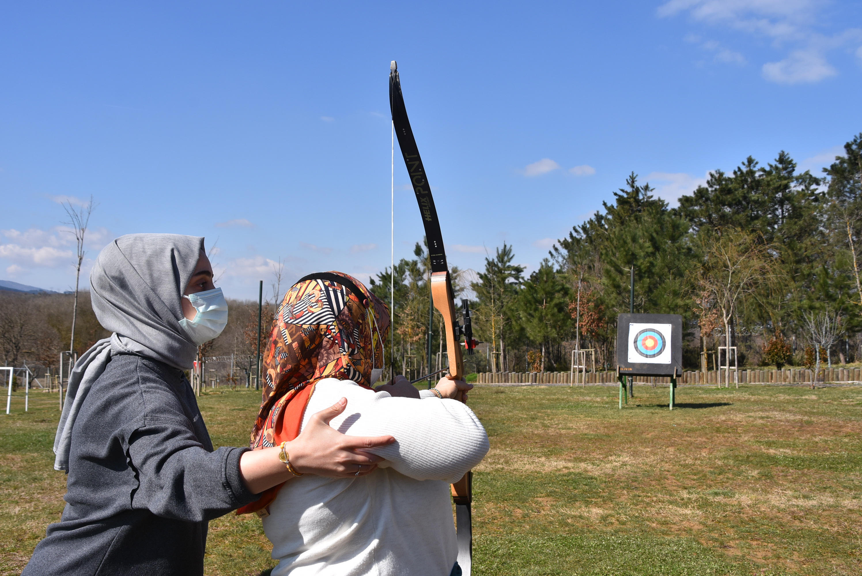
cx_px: 431
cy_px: 288
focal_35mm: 33
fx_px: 791
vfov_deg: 40.0
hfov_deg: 57.2
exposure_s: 1/500
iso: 180
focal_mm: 22
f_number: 8
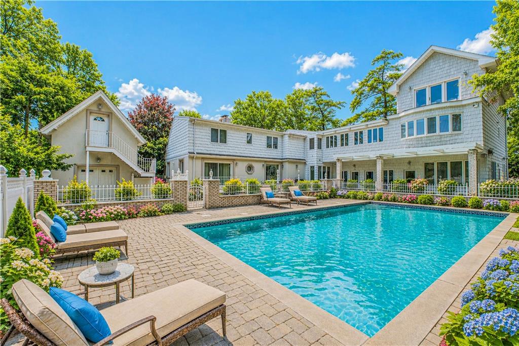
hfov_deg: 100.4
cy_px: 173
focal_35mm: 15
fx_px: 216
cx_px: 260
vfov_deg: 77.3
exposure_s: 1/60
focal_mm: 10
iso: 400
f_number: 10
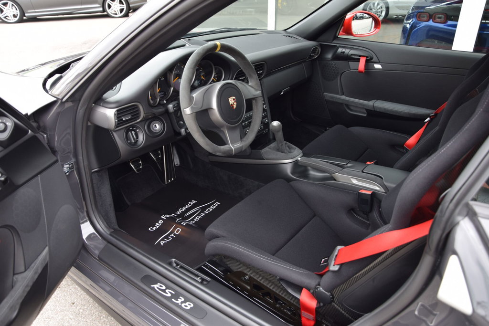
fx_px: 713
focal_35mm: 52
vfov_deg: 25.8
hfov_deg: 37.8
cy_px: 163
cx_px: 244
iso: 400
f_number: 5.6
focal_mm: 35
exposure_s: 1/125
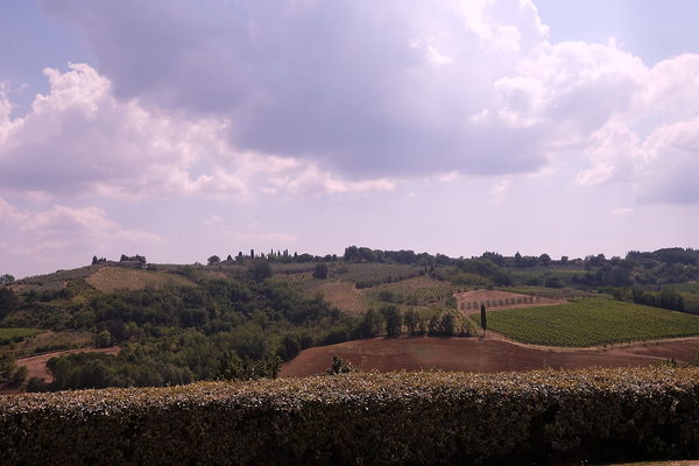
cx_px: 350
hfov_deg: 53.1
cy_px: 233
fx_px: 699
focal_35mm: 36
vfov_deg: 36.9
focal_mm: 24
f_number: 5.6
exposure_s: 1/1700
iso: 200
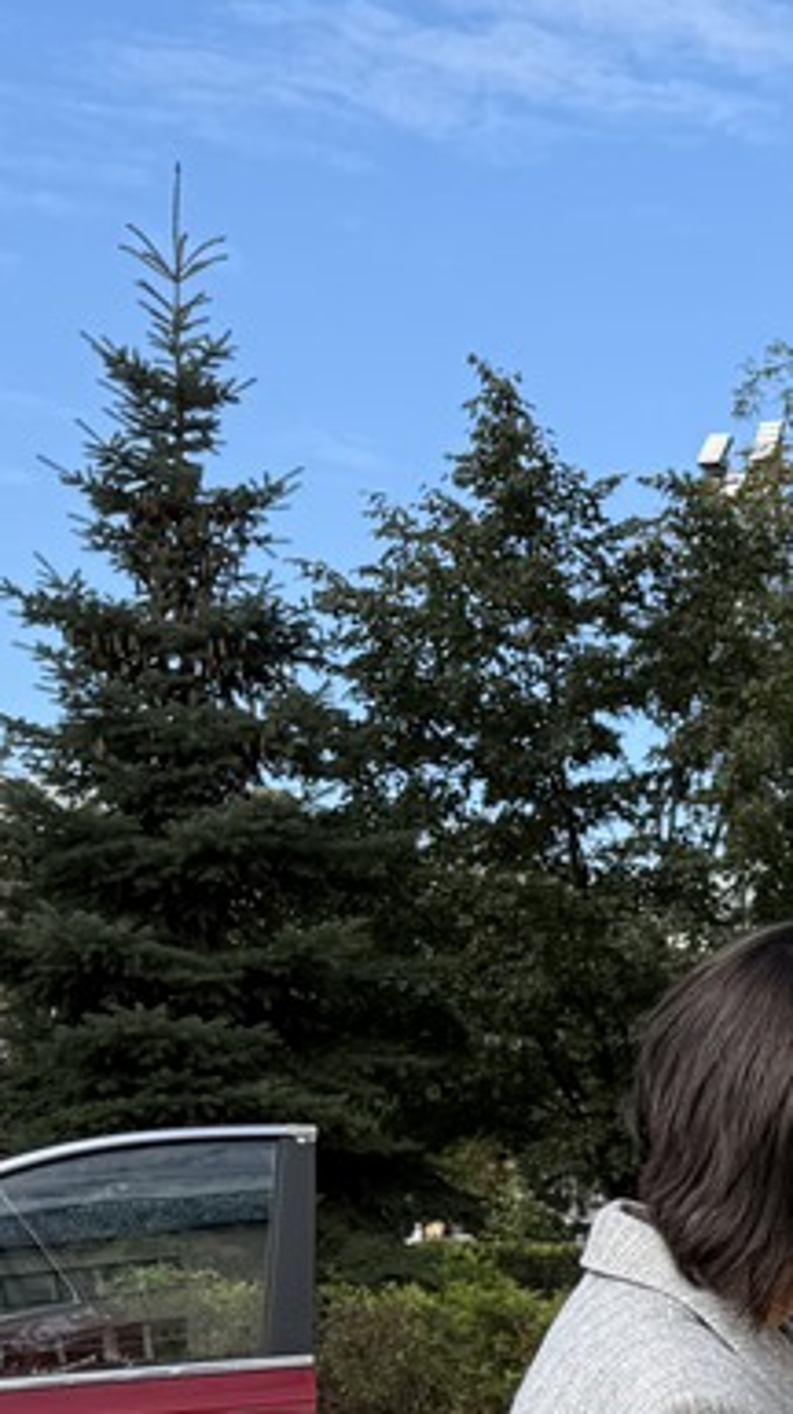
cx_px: 1696
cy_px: 1634
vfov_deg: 22.8
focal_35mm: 87
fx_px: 3259
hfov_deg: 12.0
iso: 80
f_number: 1.78
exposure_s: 1/1855
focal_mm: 6.76
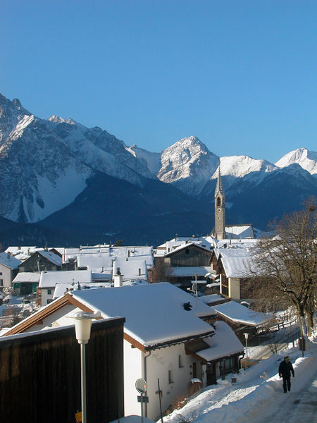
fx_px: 904
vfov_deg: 26.3
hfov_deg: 19.9
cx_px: 158
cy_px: 212
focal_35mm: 74
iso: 100
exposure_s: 1/314
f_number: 6.2
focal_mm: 18.8
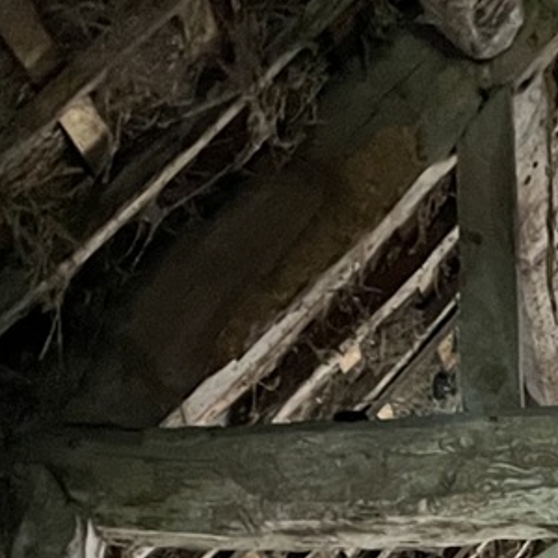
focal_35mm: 116
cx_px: 913
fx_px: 2116
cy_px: 893
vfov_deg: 13.9
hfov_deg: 13.8
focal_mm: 4.2
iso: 640
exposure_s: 1/32
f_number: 1.6
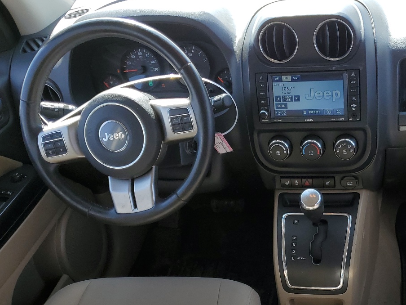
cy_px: 249
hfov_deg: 39.5
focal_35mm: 46
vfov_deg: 30.7
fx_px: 540
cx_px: 330
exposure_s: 1/435
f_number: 1.5
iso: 50
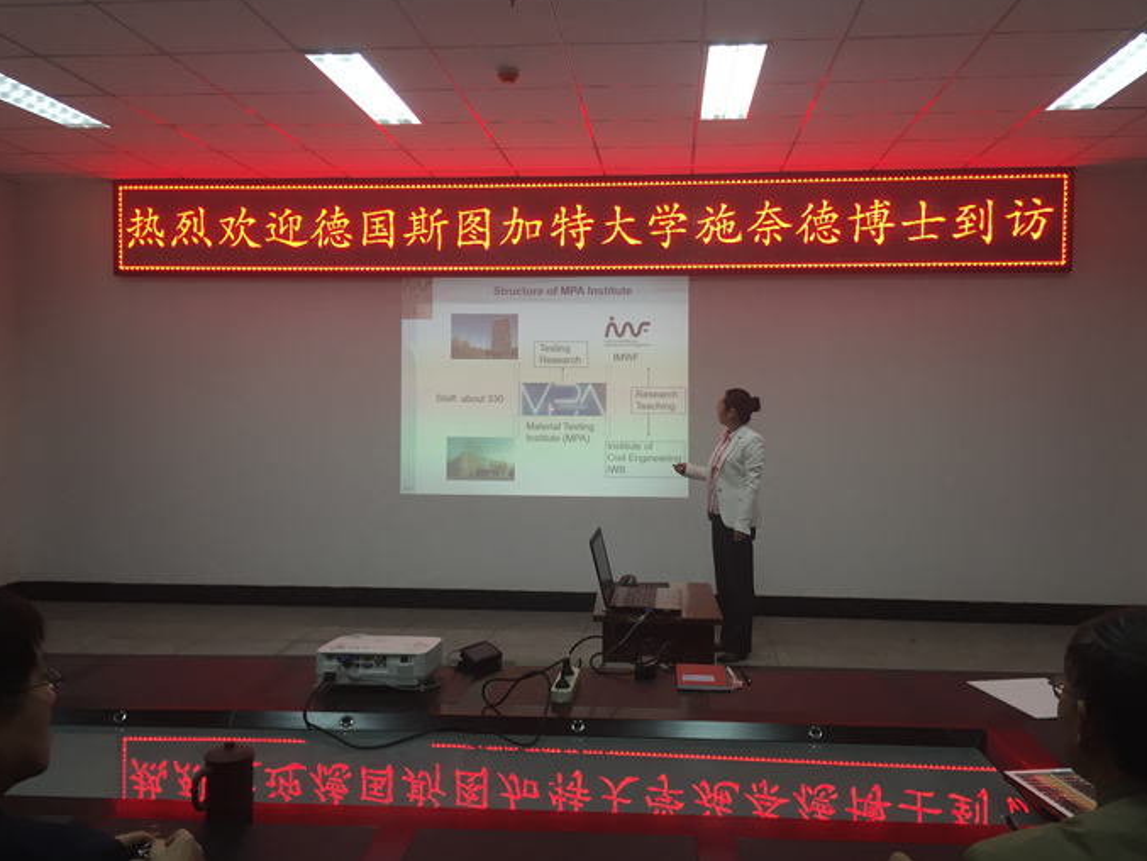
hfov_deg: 59.9
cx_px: 586
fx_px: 994
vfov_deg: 46.8
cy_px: 419
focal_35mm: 30
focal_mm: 4.15
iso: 32
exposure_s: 1/33
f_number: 2.2
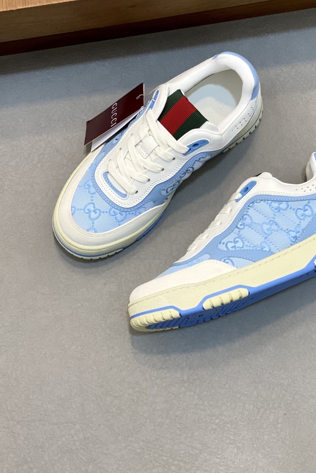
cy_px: 194
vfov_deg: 29.6
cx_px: 193
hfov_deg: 20.0
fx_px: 895
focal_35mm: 68
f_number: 2
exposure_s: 1/100
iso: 80
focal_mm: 6
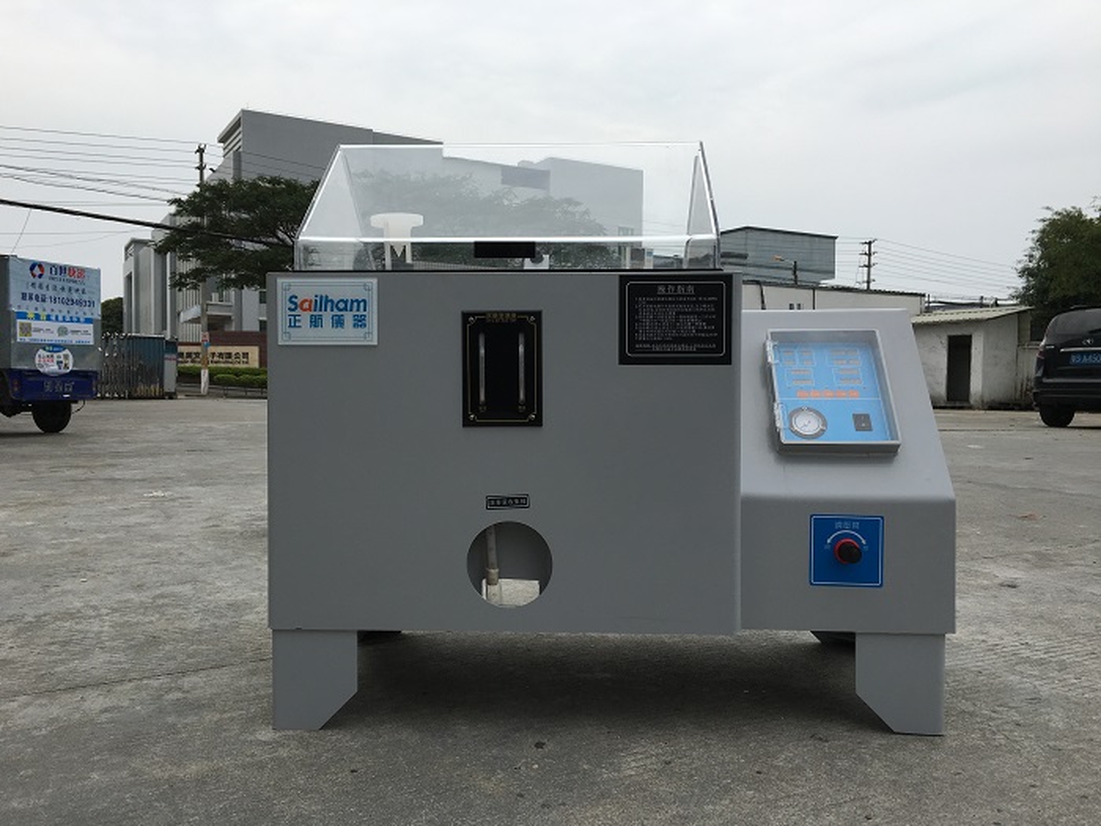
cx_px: 550
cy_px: 413
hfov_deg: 61.7
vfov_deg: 48.2
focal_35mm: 29
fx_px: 922
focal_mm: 4.15
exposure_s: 1/1570
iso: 25
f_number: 2.2
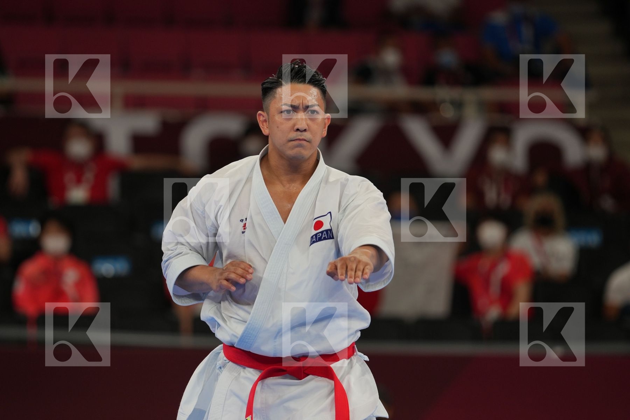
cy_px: 210
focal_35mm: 300
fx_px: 5250
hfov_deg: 6.9
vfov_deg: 4.6
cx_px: 315
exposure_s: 1/500
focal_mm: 200
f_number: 2.8
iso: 250
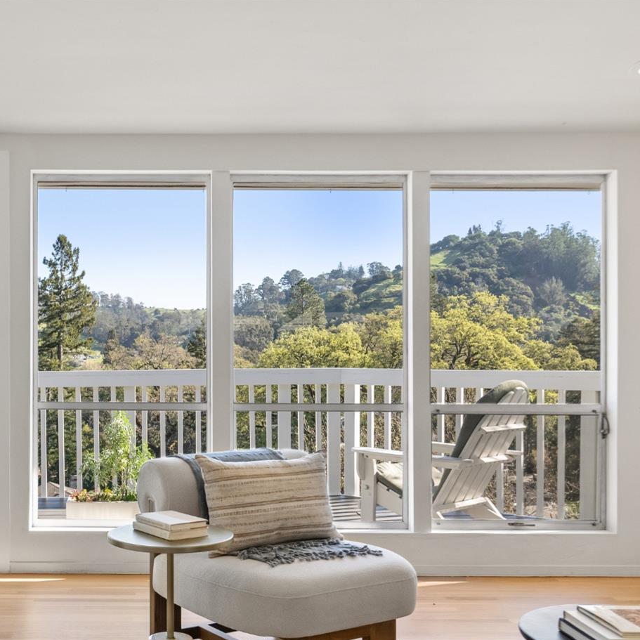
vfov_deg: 40.0
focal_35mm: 42
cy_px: 348
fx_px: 879
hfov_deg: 38.4
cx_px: 122
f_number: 7.1
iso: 400
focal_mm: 30
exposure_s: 1/125
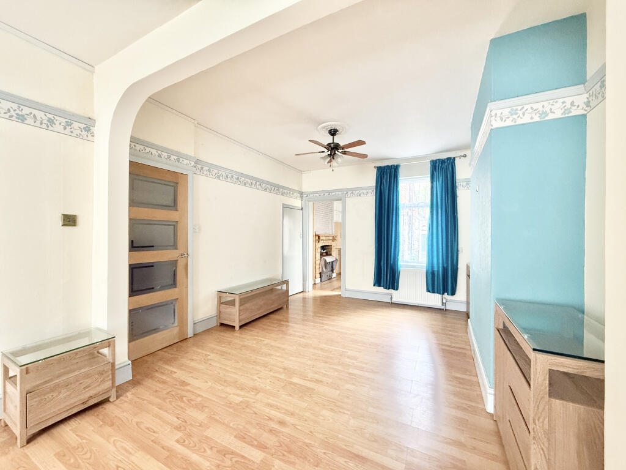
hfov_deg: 102.1
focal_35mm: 14
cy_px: 235
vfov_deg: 85.7
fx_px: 253
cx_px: 313
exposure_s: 1/60
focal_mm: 2.22
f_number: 2.2
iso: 320
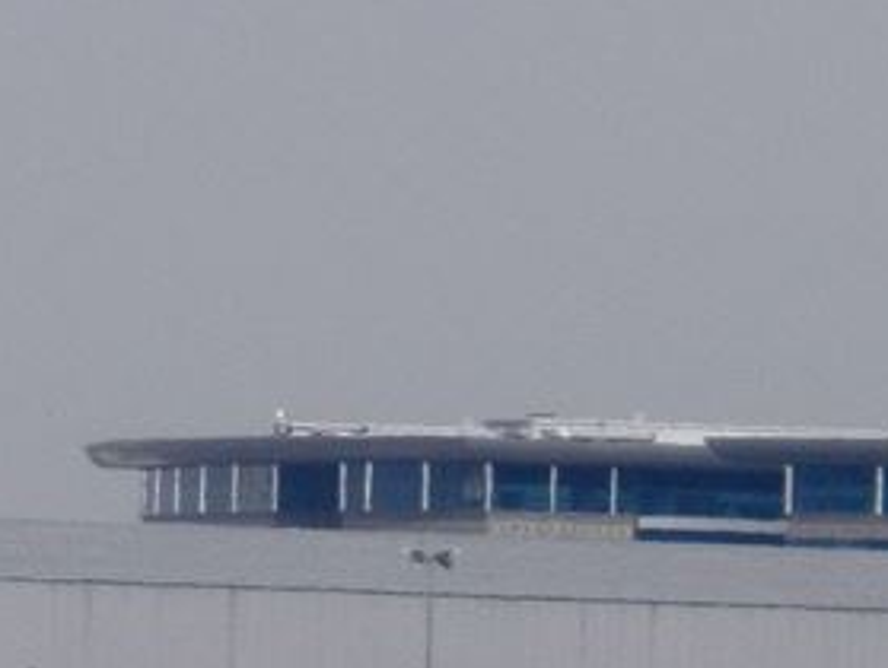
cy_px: 1104
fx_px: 26919
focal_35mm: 1048
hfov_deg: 1.9
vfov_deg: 1.4
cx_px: 831
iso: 160
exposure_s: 1/800
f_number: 5.3
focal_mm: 50.8
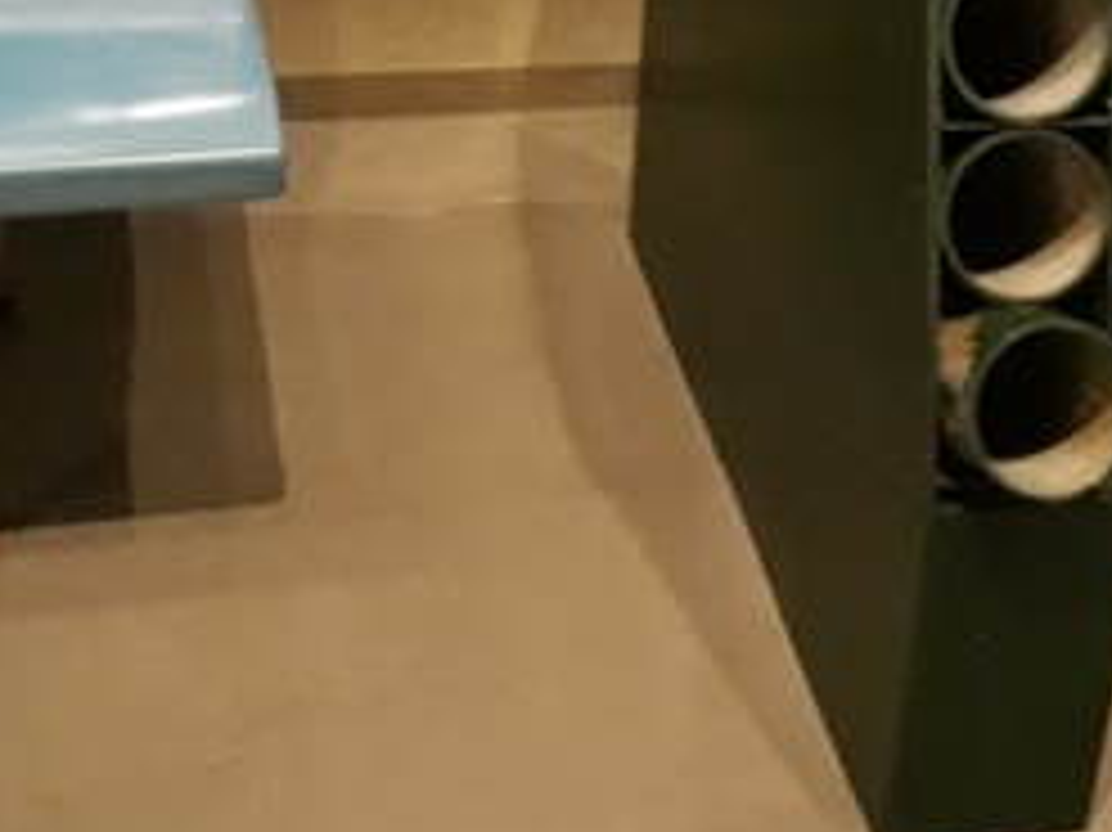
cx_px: 567
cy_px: 202
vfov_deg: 20.8
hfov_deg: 27.8
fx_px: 2248
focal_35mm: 70
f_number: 1.7
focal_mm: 3.71
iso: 800
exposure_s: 1/20
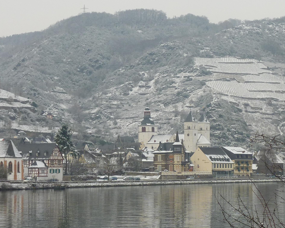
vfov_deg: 14.7
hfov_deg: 18.3
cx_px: 152
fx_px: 886
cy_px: 115
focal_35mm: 105
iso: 80
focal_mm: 9.1
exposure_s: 1/250
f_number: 3.9
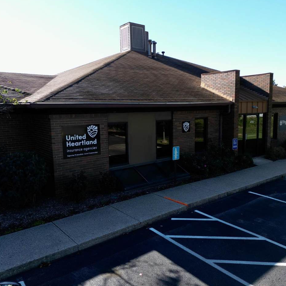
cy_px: 142
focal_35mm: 29
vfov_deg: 55.6
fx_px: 271
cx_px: 162
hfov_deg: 55.4
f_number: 1.7
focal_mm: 6.72
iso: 100
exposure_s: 1/1000
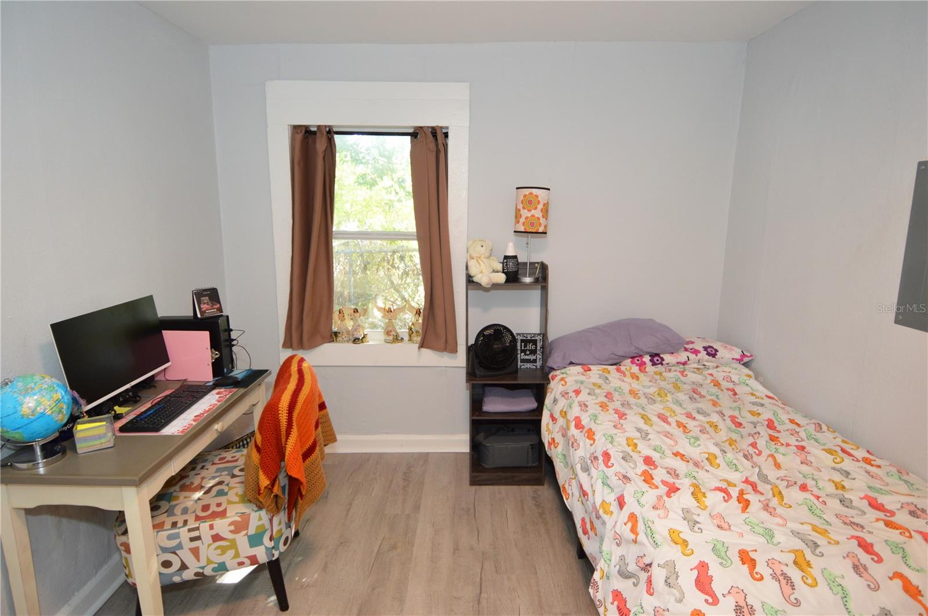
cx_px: 464
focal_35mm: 18
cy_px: 308
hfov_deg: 90.1
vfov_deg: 67.3
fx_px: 463
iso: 640
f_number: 4
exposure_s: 1/60
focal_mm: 12
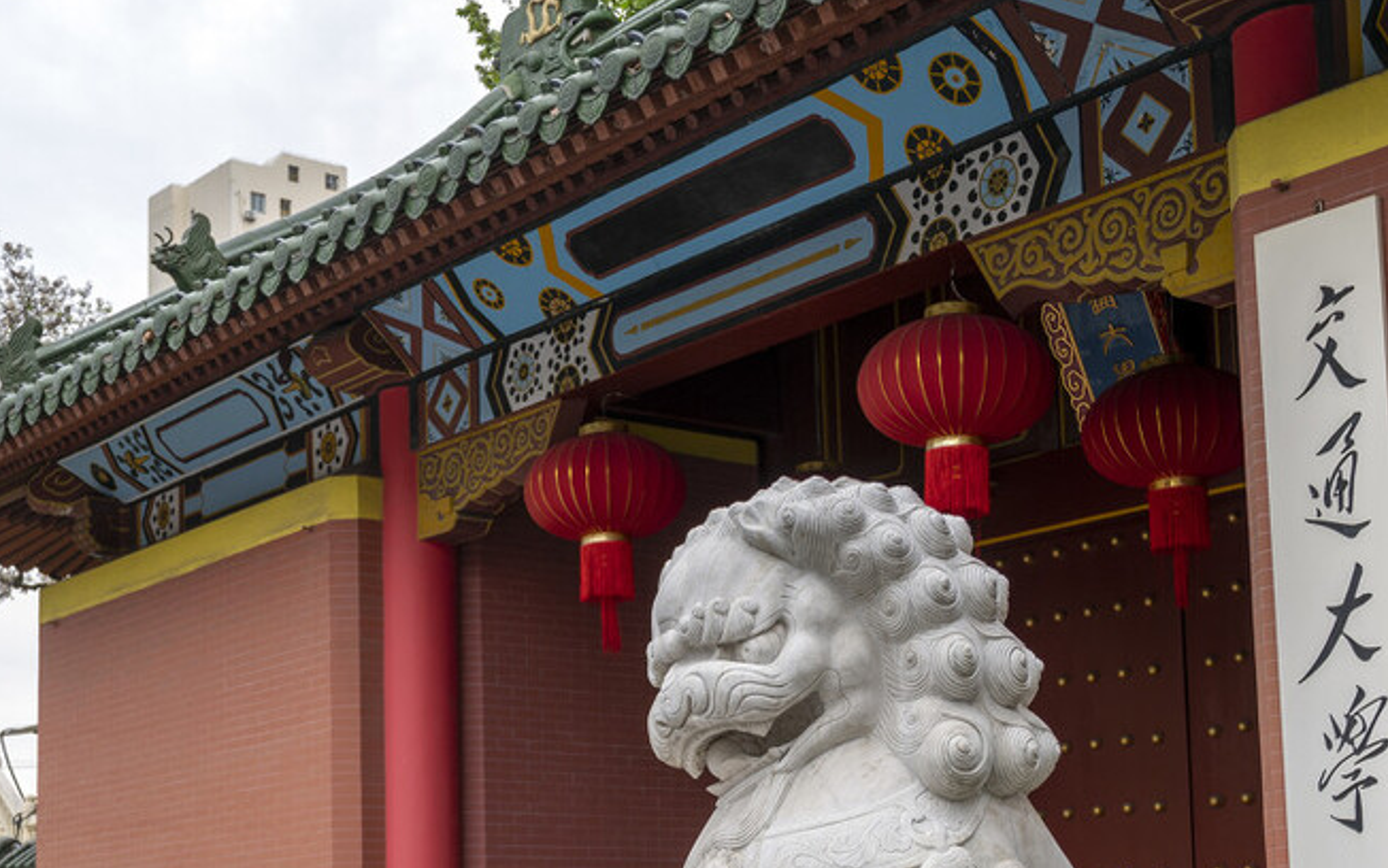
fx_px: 2306
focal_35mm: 61
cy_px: 737
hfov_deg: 33.5
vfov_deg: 21.0
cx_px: 624
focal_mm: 32.5
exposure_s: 1/125
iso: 100
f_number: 5
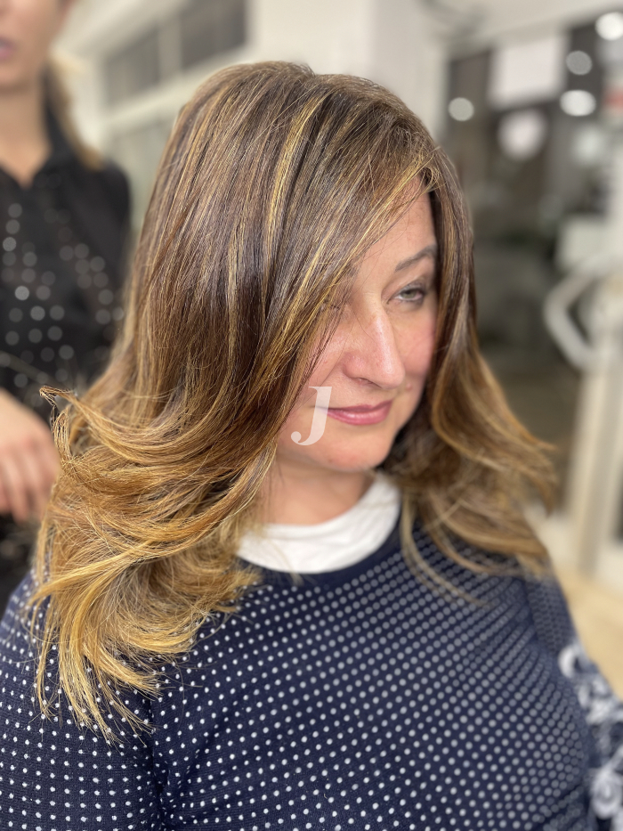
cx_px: 312
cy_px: 416
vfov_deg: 67.3
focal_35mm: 26
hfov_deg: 53.1
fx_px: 624
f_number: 1.6
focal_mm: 4.2
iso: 125
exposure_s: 1/50
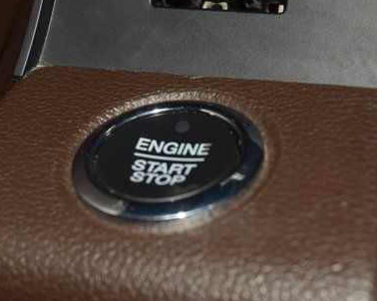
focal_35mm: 167
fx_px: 1862
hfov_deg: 11.6
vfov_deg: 9.2
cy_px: 168
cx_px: 156
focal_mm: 70
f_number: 8
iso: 100
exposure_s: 1/125
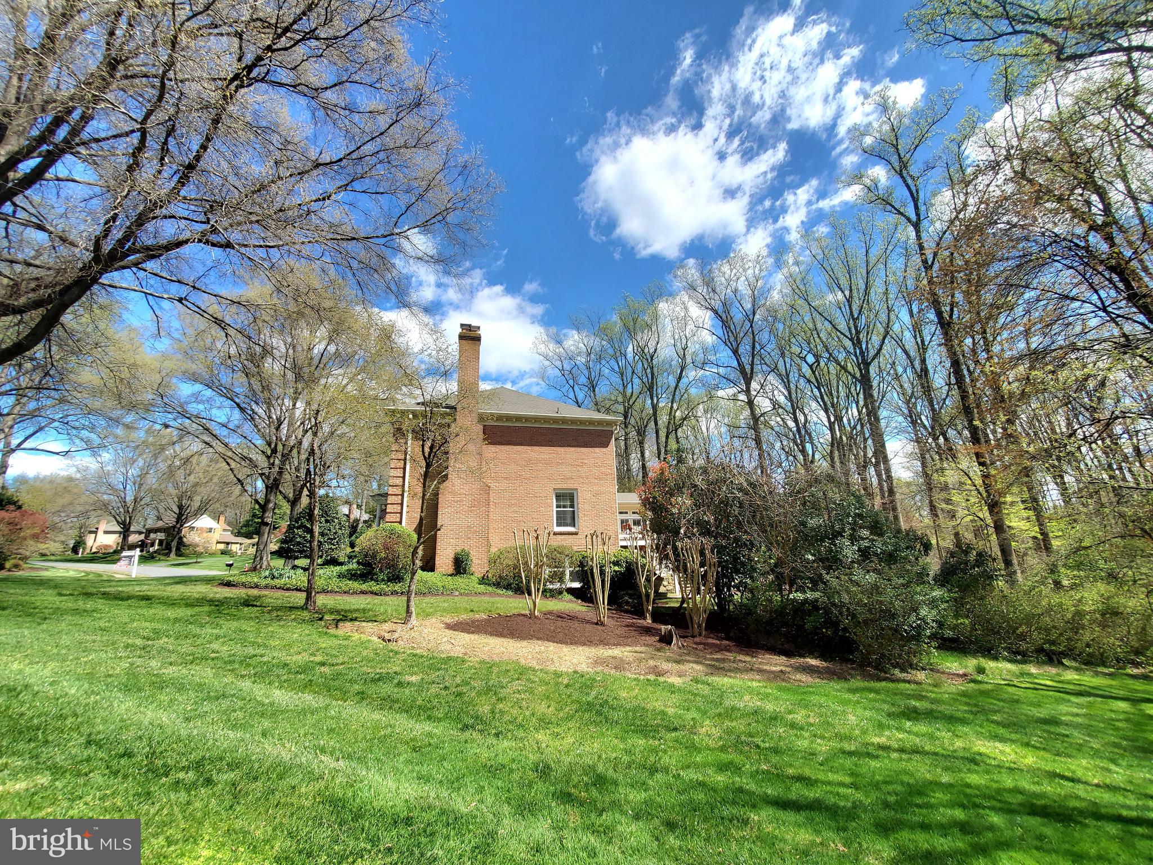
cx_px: 576
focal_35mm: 13
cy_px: 432
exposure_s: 1/909
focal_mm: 1.8
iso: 50
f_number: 2.2
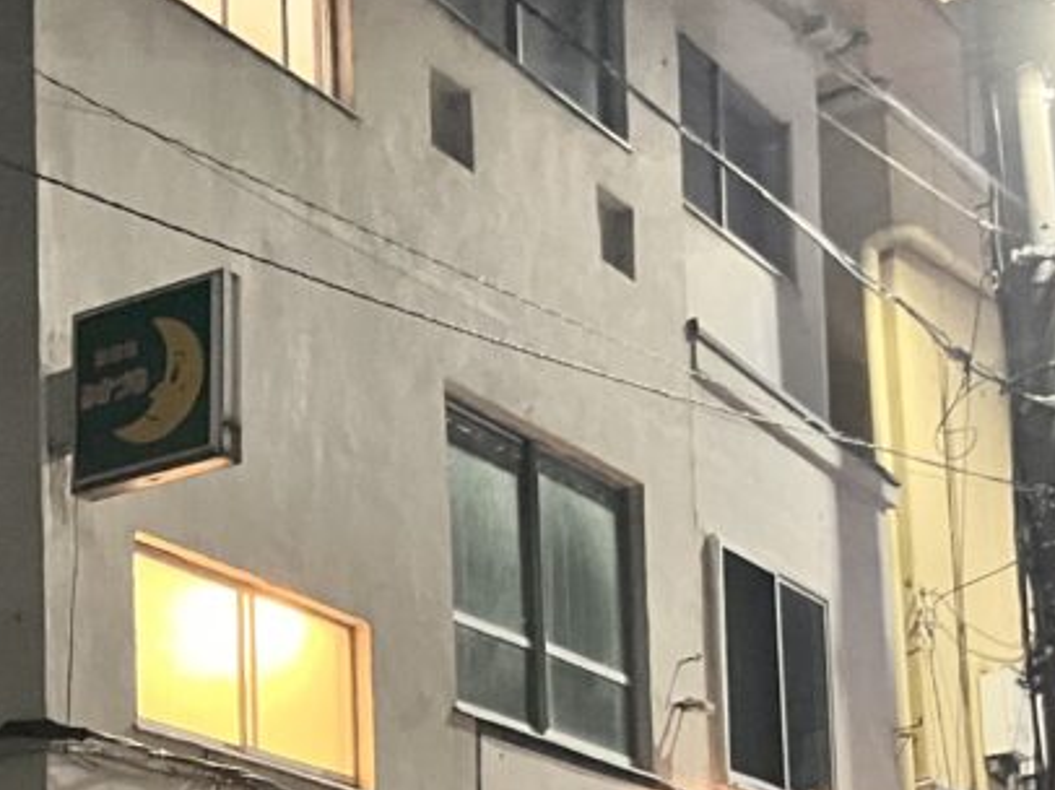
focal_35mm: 82
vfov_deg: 16.8
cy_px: 1065
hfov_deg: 22.7
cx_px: -62
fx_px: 2498
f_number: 1.6
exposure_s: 1/25
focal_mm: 5.1
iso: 640
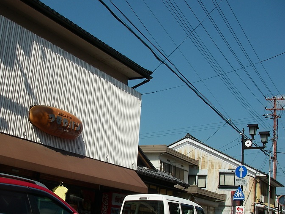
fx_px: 428
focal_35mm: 52
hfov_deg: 36.4
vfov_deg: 27.9
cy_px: 135
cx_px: 94
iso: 64
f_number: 6.6
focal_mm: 6.3
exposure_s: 1/320
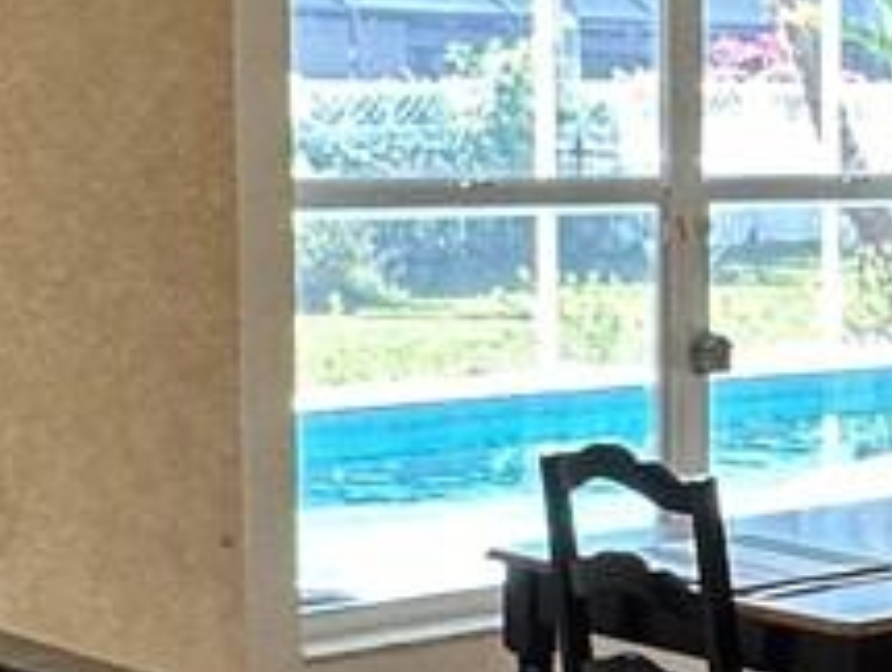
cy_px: 415
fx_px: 2684
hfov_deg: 17.2
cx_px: 1307
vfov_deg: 14.3
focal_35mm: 104
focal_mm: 2.22
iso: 160
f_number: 2.2
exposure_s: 1/120
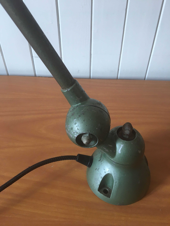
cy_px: 113
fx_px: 190
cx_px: 85
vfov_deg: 61.7
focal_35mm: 29
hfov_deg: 48.2
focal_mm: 4.15
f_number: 2.2
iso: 32
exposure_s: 1/33
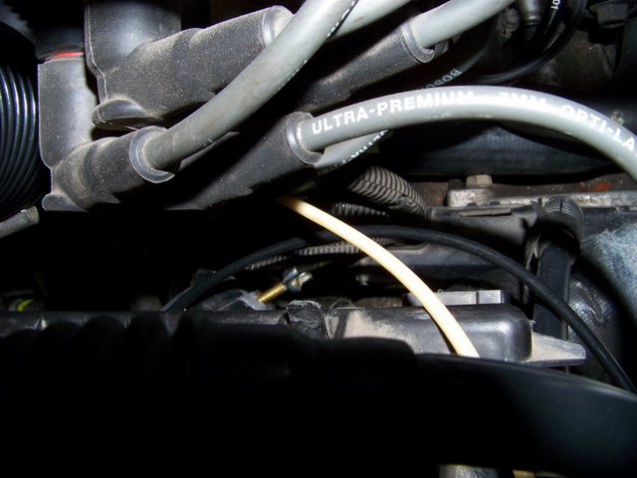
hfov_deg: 51.4
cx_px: 318
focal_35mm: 36
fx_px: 662
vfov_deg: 39.7
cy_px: 239
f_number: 8
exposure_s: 1/20
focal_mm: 5.85
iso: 64
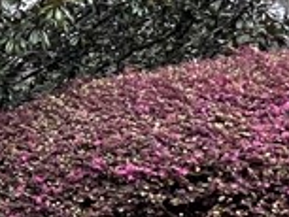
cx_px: -425
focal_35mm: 87
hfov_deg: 14.2
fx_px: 727
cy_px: 115
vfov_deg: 17.0
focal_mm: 1.57
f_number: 1.8
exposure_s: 1/99
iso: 160
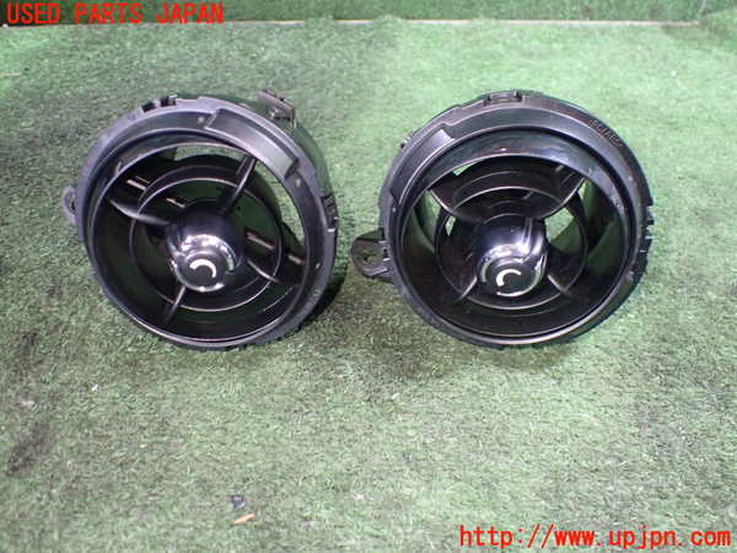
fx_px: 639
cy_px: 276
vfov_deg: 46.8
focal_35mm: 30
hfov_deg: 60.0
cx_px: 368
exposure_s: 1/30
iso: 800
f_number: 2.3
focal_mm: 5.4
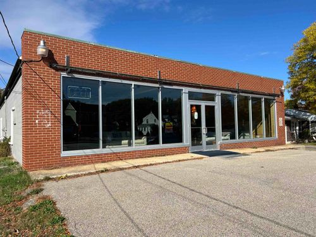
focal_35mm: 26
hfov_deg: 67.3
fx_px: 237
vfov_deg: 53.1
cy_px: 118
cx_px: 158
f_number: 1.5
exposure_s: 1/3968
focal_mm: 5.7
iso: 50
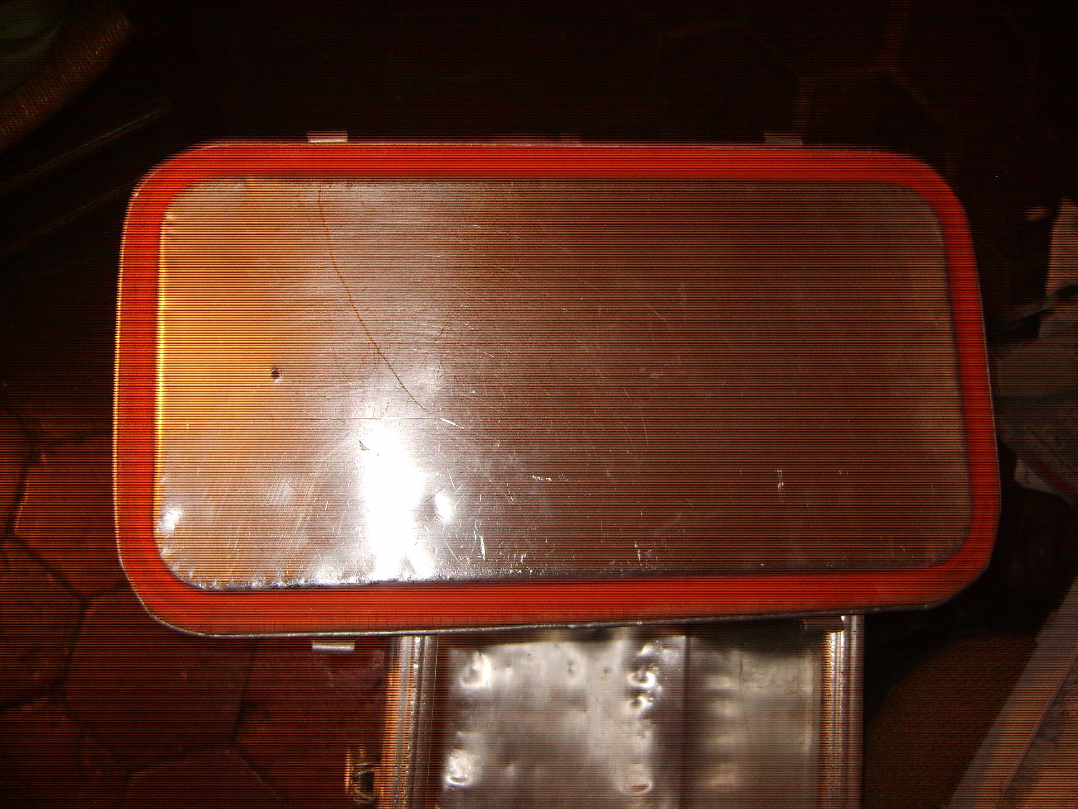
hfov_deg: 52.6
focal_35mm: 35
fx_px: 1090
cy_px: 404
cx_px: 539
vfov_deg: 40.7
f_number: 2.8
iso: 100
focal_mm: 7.4
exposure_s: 1/30
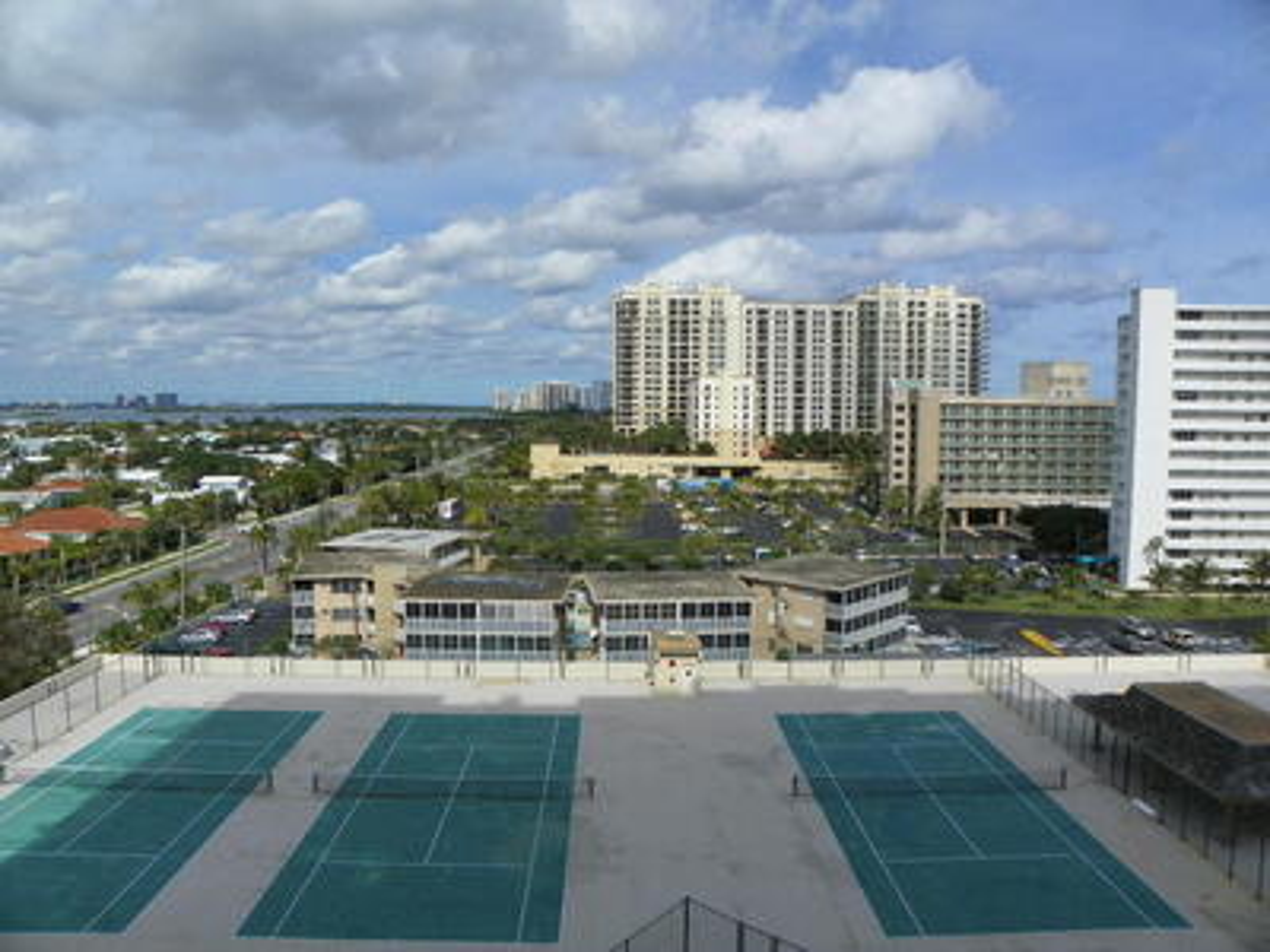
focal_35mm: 26
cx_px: 635
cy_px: 476
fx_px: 954
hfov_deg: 67.3
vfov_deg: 53.1
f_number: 5.6
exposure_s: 1/800
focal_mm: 4.6
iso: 64
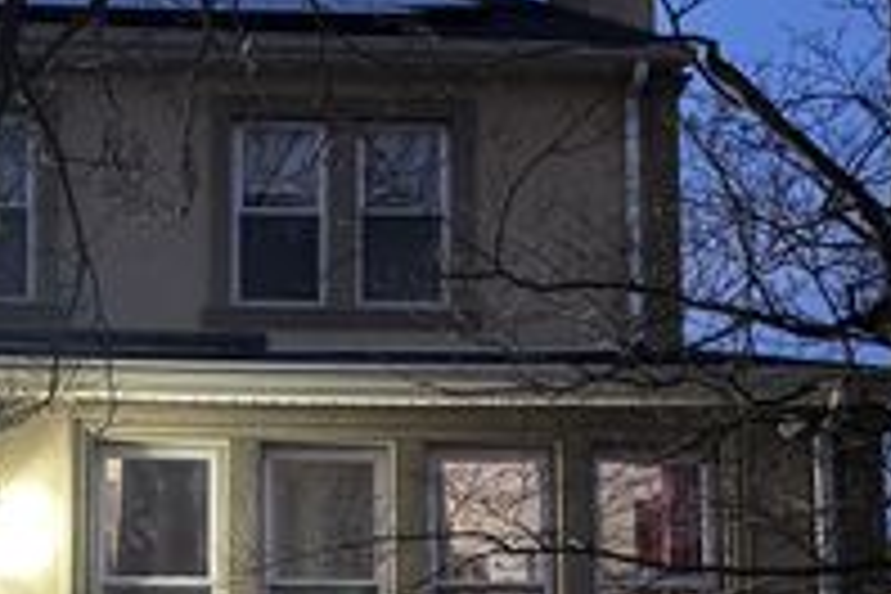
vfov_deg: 20.9
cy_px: 583
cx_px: 166
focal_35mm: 63
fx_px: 1559
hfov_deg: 31.0
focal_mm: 6.76
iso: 1000
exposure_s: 1/9
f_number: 1.78
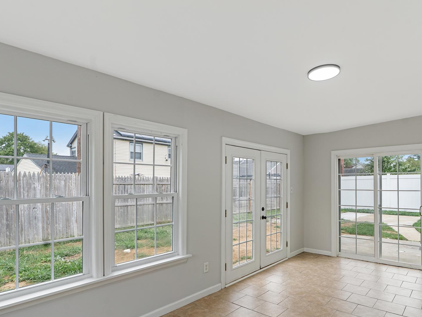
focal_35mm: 22
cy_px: 175
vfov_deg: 60.9
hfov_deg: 76.0
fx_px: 268
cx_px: 238
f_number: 8
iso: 1600
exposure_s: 1/20
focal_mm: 16
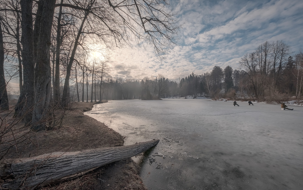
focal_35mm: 13
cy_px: 101
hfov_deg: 109.4
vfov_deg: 82.7
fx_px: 107
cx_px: 151
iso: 800
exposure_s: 1/480
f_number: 11
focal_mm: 8
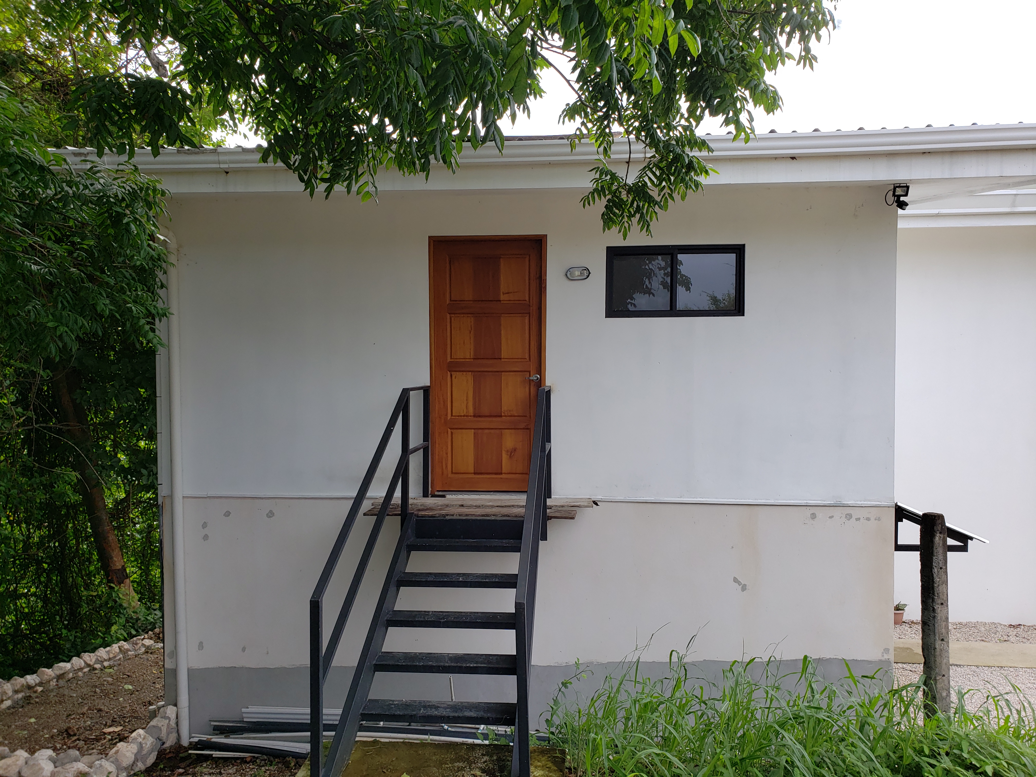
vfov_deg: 53.1
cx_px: 518
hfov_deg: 67.3
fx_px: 778
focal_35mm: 26
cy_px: 388
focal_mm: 4.3
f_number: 2.4
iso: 50
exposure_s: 1/426
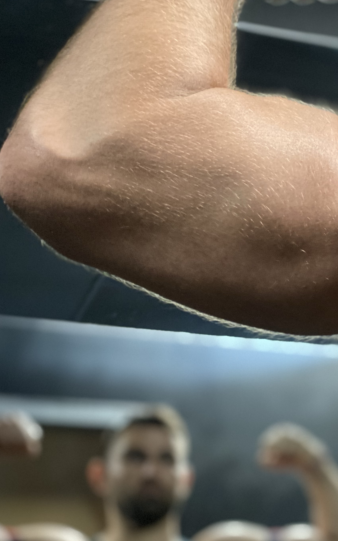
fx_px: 1208
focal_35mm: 82
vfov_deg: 25.2
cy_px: 298
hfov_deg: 15.6
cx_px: 357
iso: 400
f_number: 2
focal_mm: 6
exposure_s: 1/20
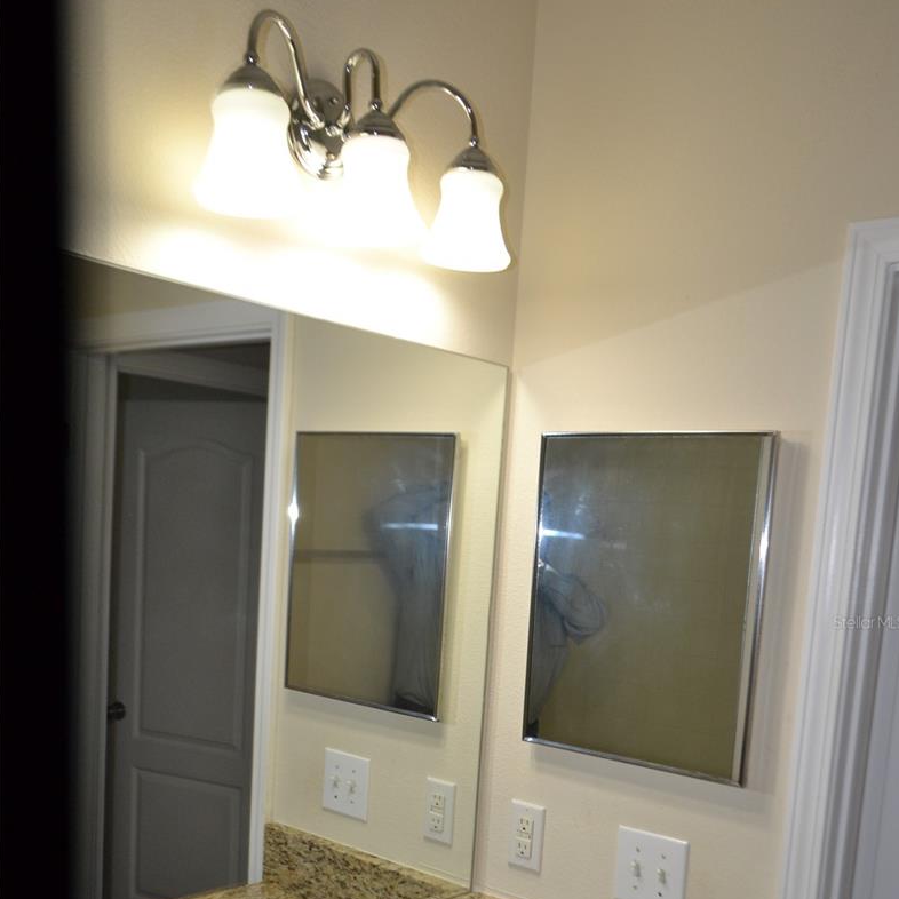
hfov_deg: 47.2
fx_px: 1028
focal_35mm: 35
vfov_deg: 46.2
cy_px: 622
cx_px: 452
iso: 320
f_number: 4
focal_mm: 18
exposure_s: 1/125
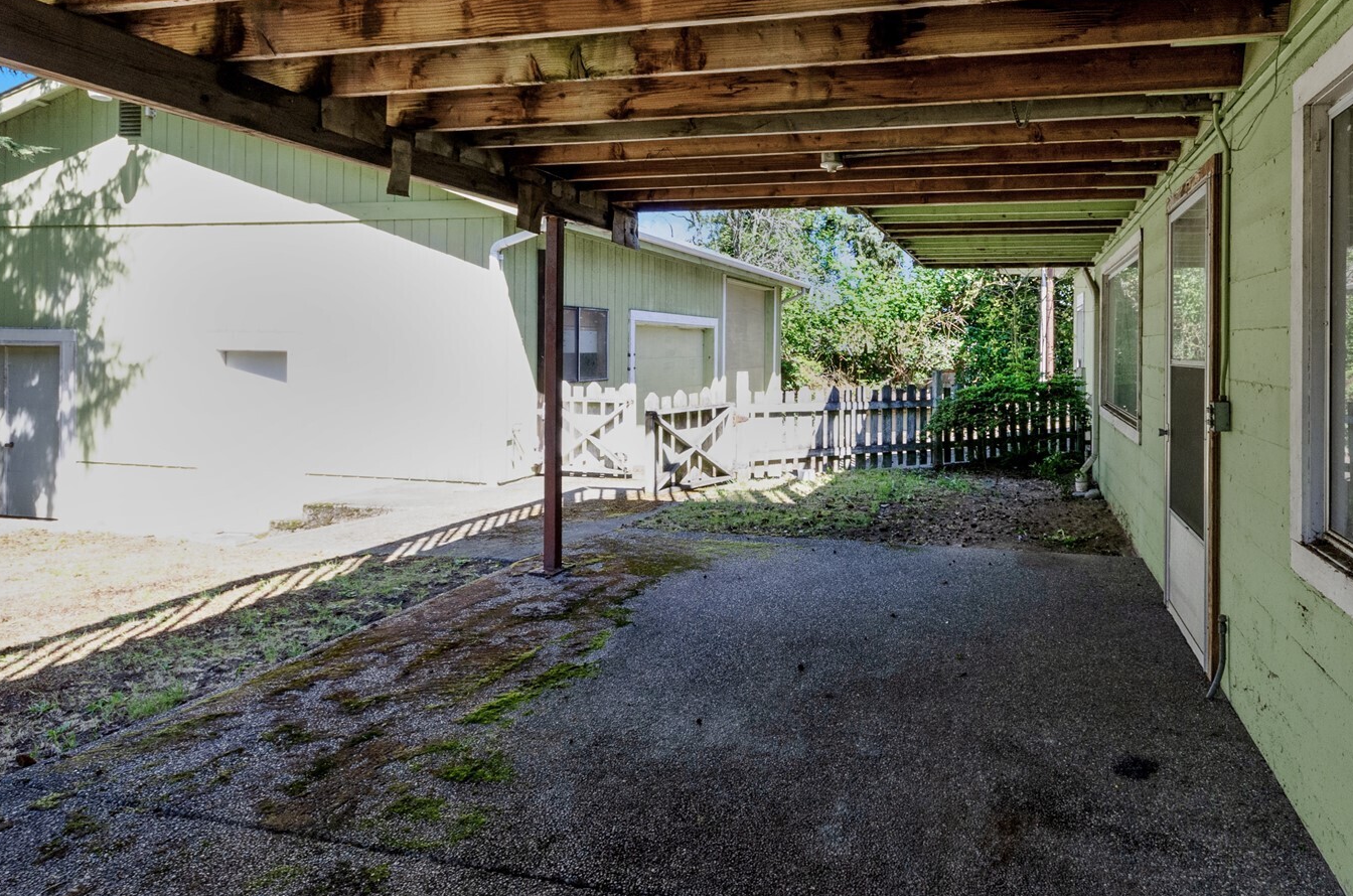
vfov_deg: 64.2
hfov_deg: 87.0
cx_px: 660
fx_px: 713
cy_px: 415
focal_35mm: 19
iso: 400
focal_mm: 10
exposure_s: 1/80
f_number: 8
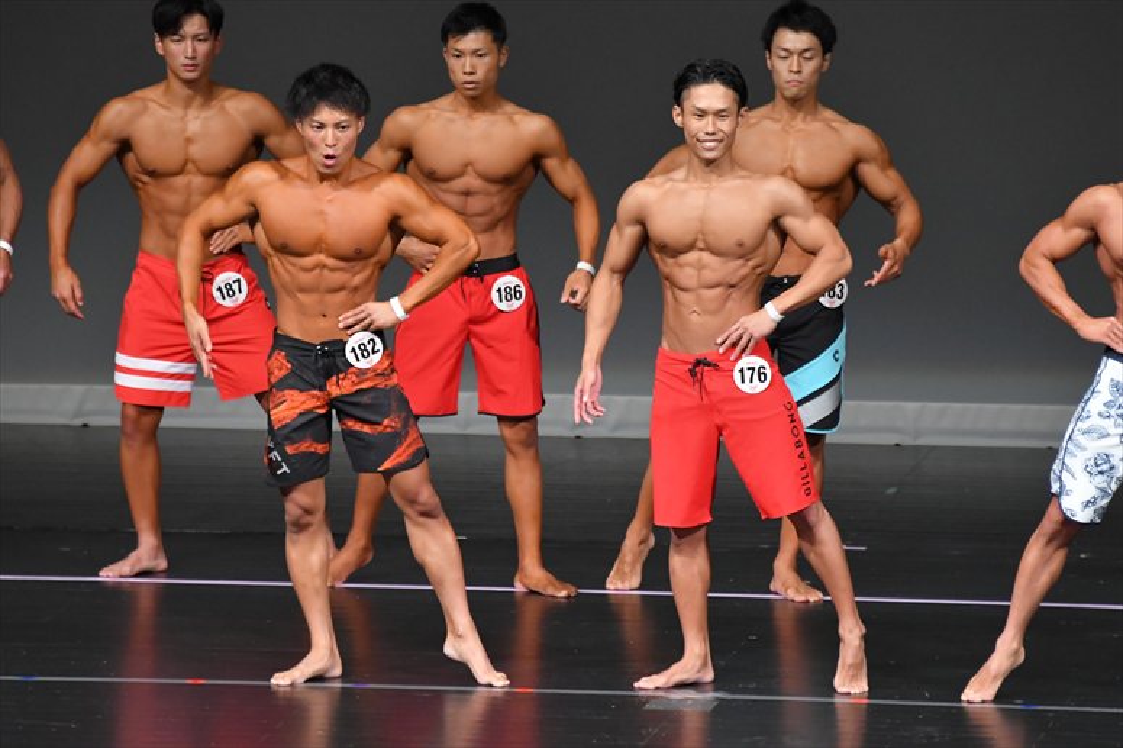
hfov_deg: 5.5
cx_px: 562
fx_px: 11692
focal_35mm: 375
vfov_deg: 3.7
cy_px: 374
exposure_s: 1/400
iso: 4000
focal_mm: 250
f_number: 5.6
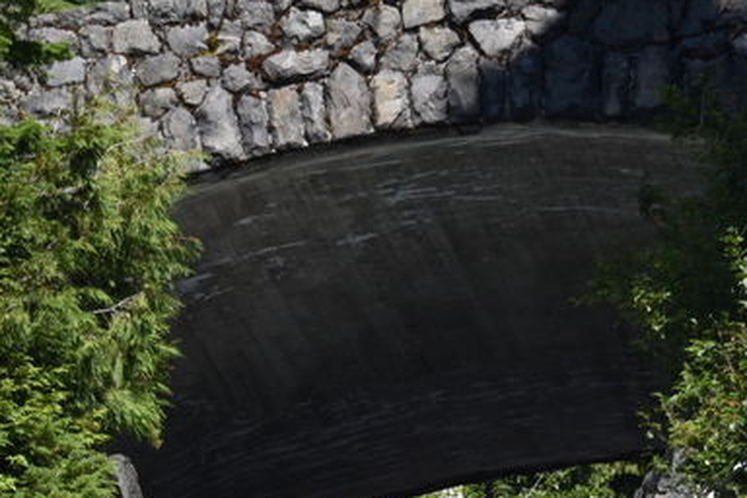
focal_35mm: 533
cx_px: 342
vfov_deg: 2.6
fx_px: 11059
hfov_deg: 3.9
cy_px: 533
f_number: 6.3
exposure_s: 1/320
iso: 100
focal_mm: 160
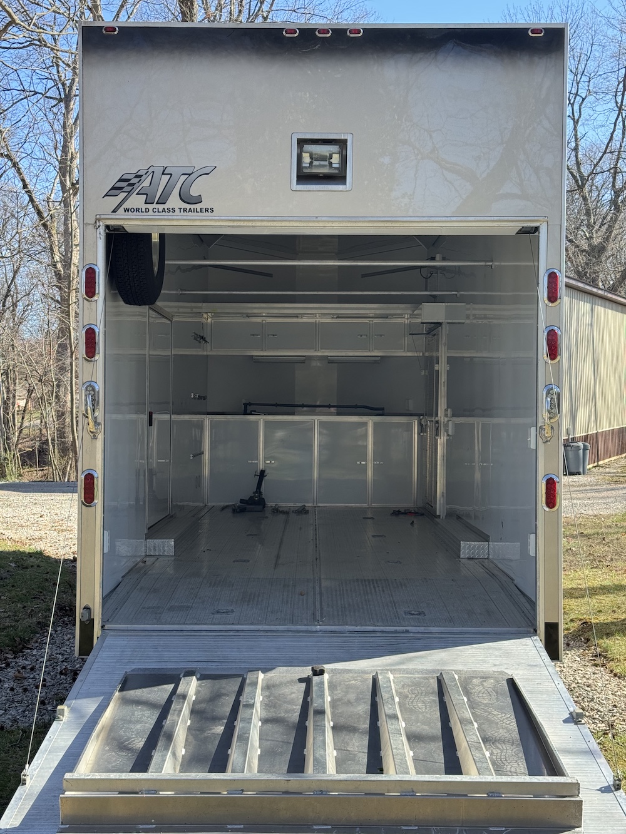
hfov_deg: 30.3
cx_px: 313
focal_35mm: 48
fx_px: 1157
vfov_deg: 39.7
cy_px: 417
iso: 64
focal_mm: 6.76
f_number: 1.78
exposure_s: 1/832
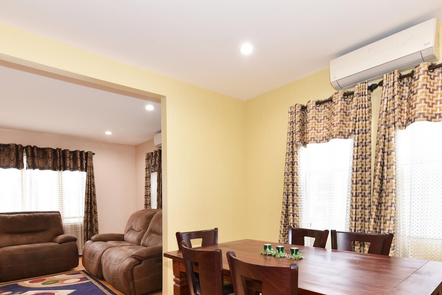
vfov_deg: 56.8
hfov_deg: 81.0
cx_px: 241
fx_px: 258
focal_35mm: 21
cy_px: 219
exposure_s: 1/25
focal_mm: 14
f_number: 9
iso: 1600
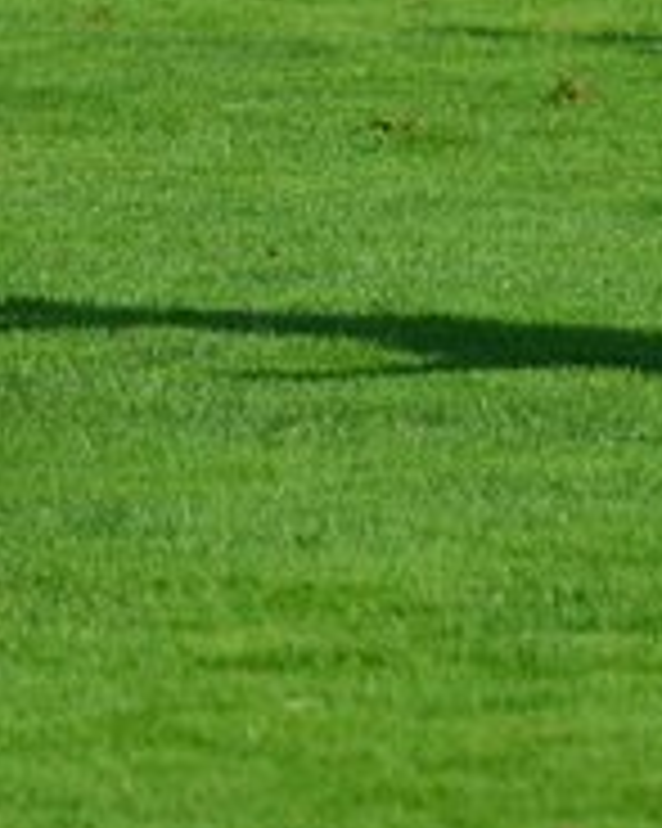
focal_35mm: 1240
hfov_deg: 1.2
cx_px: -284
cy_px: -500
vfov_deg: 1.6
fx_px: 30394
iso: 250
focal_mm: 180
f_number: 6.3
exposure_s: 1/1250
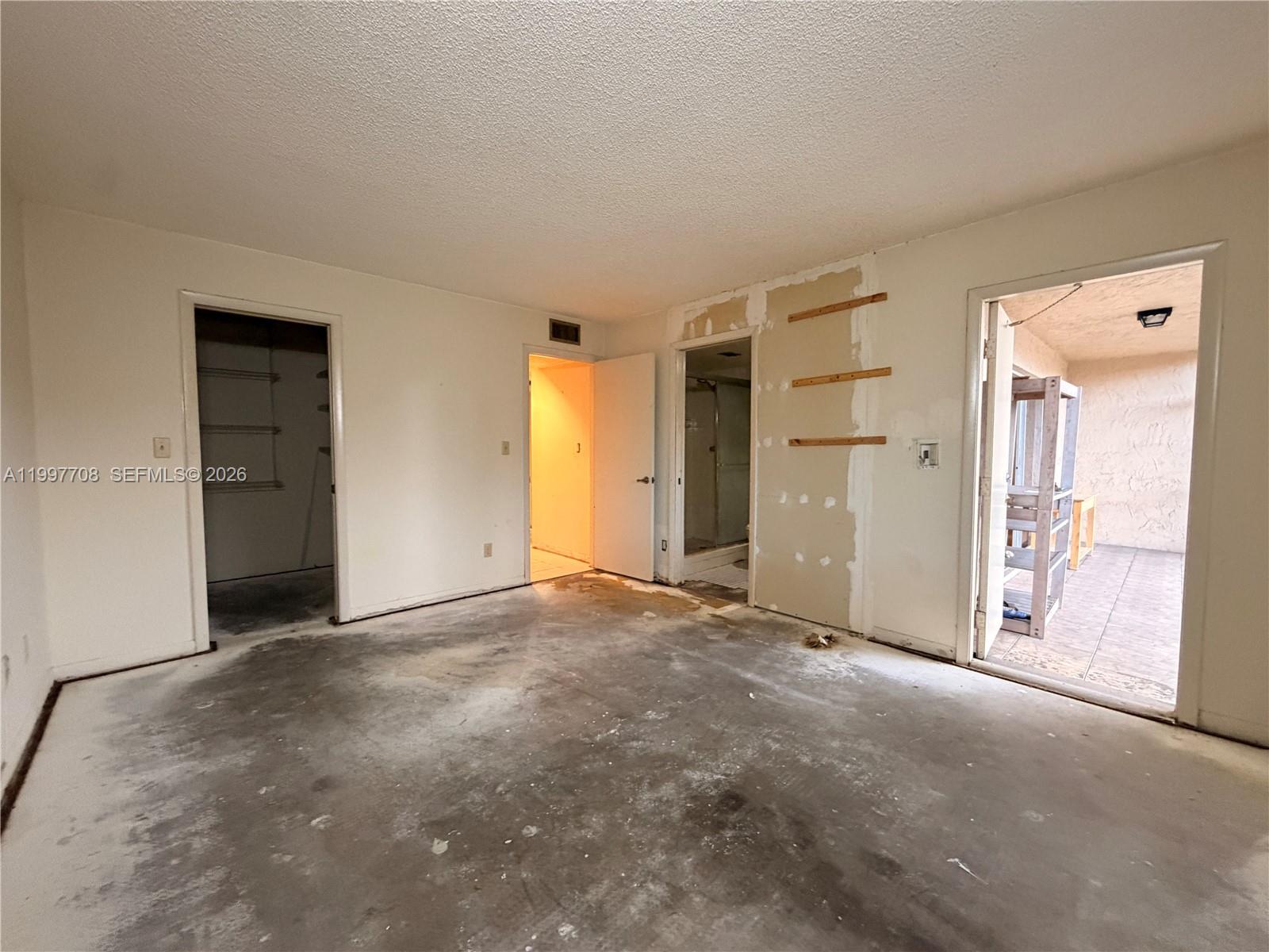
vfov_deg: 85.7
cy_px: 476
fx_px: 513
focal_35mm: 14
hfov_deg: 102.1
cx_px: 634
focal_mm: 2.22
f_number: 2.2
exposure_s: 1/60
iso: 500
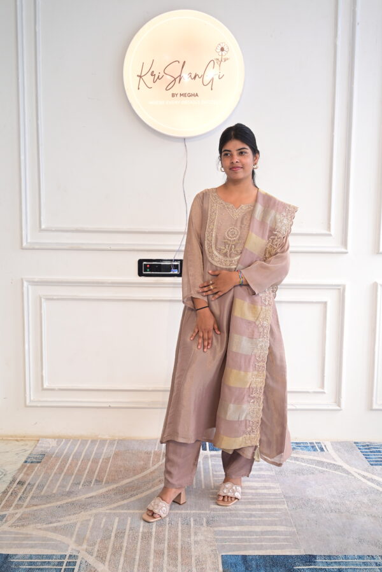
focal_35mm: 36
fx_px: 573
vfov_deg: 53.1
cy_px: 286
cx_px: 191
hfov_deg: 36.9
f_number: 5.6
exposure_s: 1/125
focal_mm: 36
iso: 200
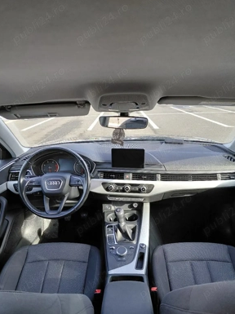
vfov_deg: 67.3
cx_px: 118
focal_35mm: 26
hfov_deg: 53.0
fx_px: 236
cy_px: 161
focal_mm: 4.69
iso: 50
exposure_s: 1/147
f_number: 1.8
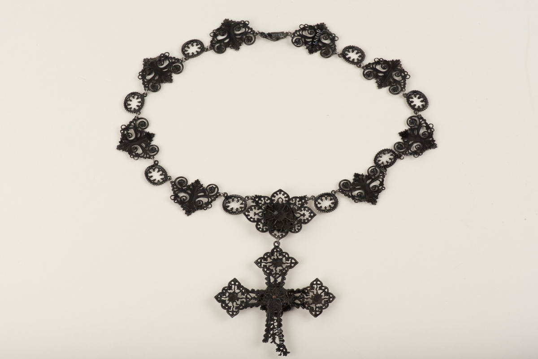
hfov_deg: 19.4
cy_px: 180
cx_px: 269
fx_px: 1570
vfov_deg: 13.1
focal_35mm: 105
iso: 400
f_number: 20
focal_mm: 105
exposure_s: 1/200
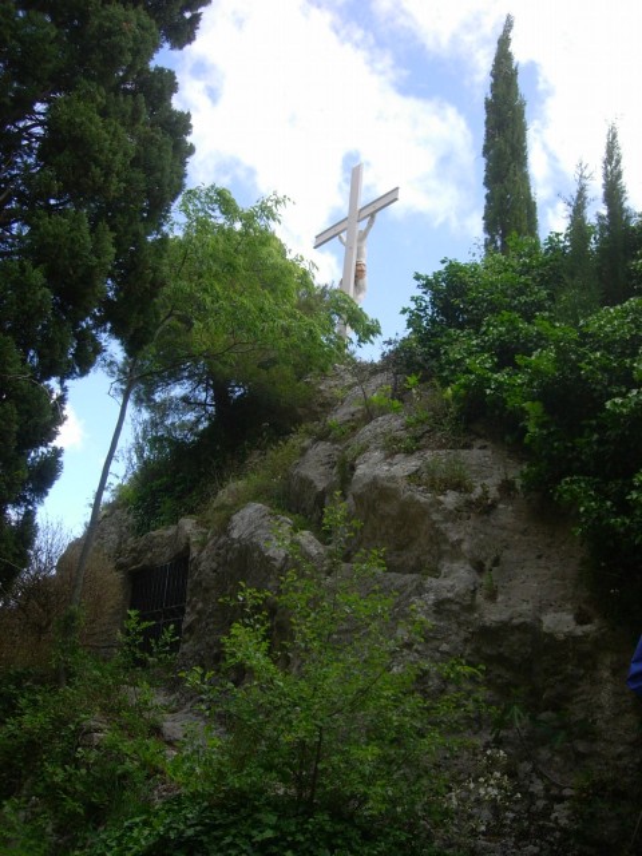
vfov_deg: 49.0
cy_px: 428
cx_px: 321
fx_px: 940
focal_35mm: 38
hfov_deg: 37.7
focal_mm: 7.8
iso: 64
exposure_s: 1/456
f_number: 2.8
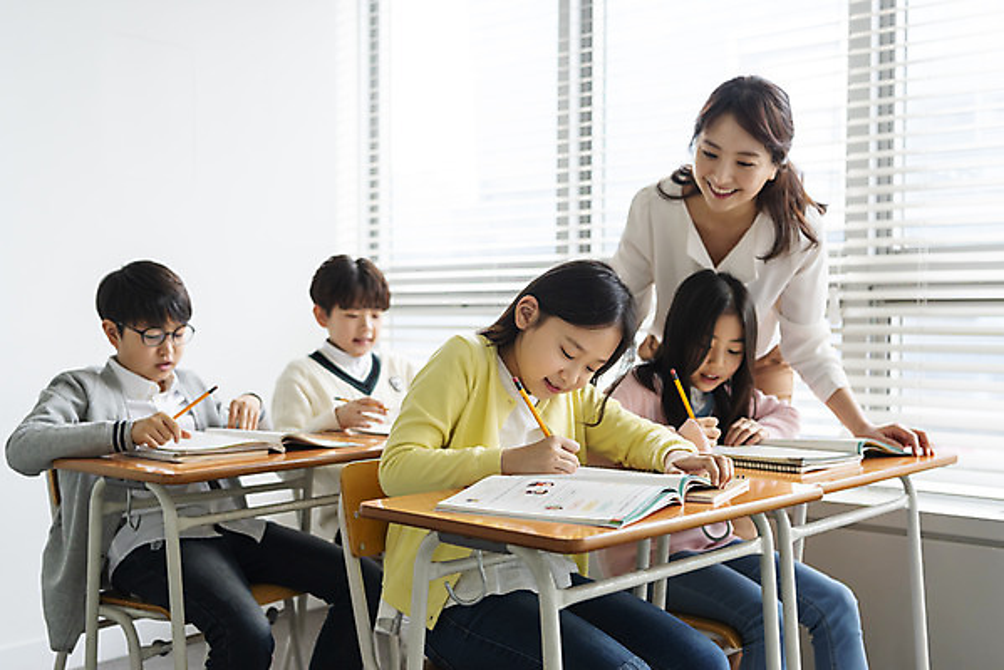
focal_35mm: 38
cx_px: 502
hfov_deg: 50.7
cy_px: 335
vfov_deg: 35.1
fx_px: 1060
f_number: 2.8
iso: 640
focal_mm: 38
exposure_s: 1/200
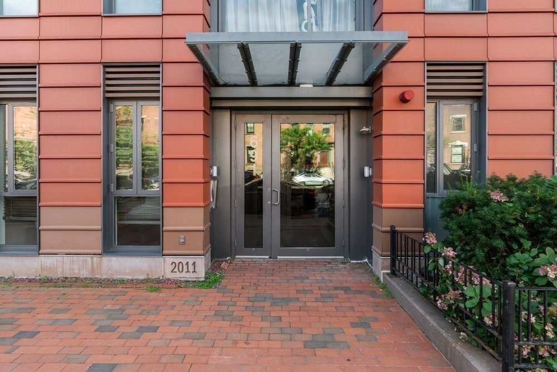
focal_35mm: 17
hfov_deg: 93.3
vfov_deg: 70.5
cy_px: 186
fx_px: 263
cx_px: 278
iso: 200
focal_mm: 17
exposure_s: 1/40
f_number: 8
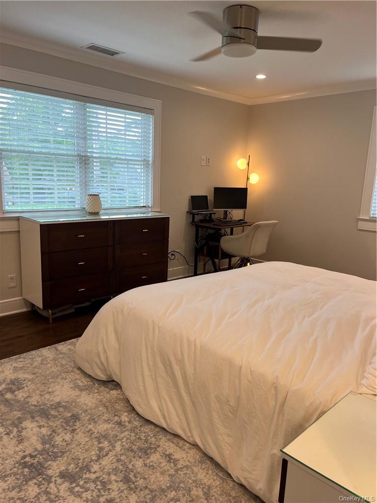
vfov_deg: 67.3
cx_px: 188
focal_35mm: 26
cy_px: 252
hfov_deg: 53.1
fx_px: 378
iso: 80
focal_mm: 5.1
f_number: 1.6
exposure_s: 1/120
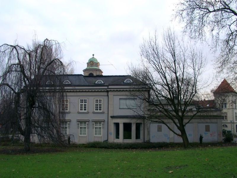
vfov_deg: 41.8
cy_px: 89
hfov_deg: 54.0
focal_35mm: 34
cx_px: 118
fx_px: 233
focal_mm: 7.13
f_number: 5.6
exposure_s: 1/12.6
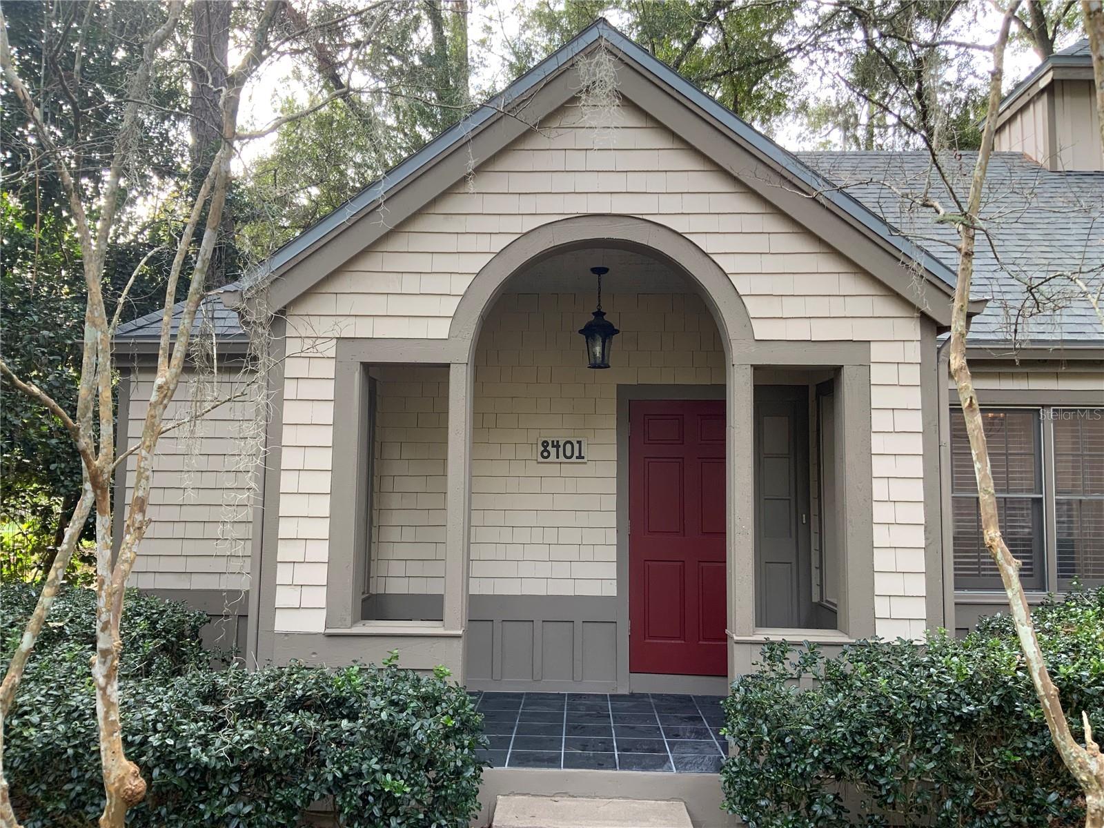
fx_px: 925
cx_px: 552
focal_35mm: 29
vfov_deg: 48.2
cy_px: 414
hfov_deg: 61.7
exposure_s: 1/122
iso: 32
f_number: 1.8
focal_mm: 3
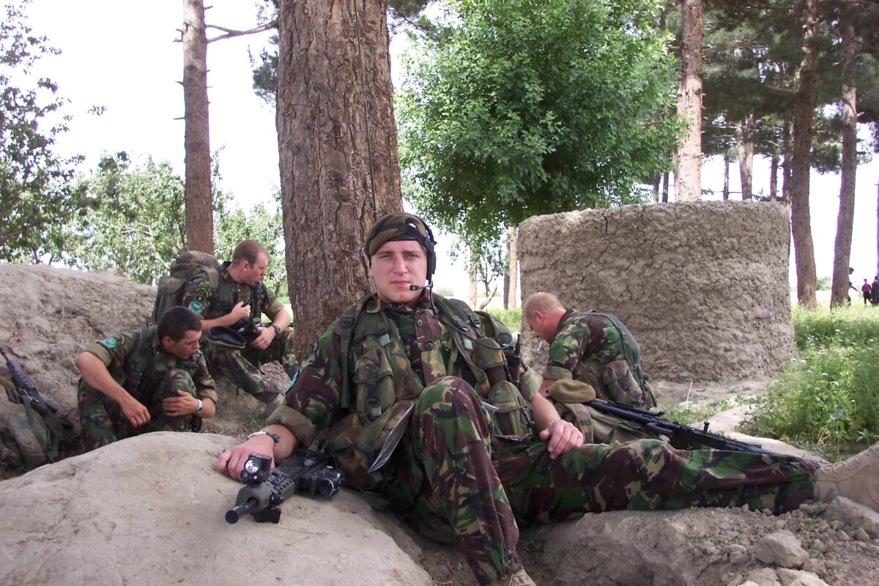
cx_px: 440
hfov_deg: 54.4
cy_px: 293
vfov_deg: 37.9
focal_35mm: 35
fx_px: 855
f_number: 2.8
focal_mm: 7.5
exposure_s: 1/500
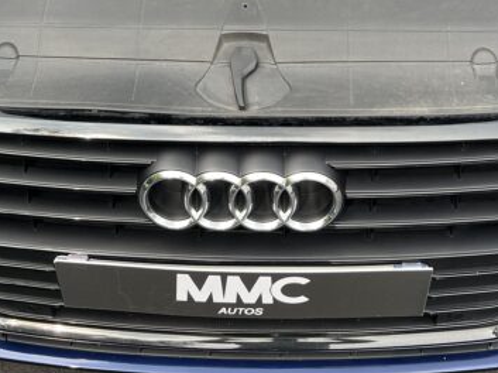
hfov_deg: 32.7
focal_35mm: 59
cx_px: 258
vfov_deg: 23.5
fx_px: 848
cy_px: -17
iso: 50
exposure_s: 1/549
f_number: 1.5
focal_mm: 5.7
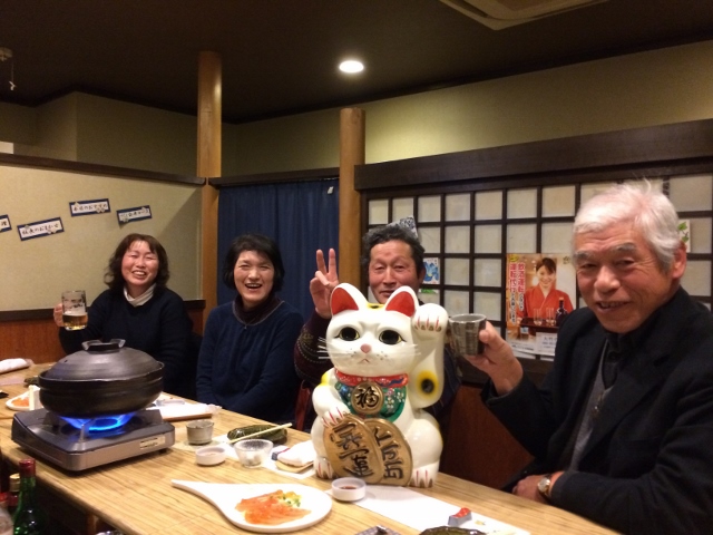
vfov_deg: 46.8
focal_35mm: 30
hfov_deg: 60.0
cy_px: 268
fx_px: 618
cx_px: 356
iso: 320
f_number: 2.2
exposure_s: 1/15
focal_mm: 4.12
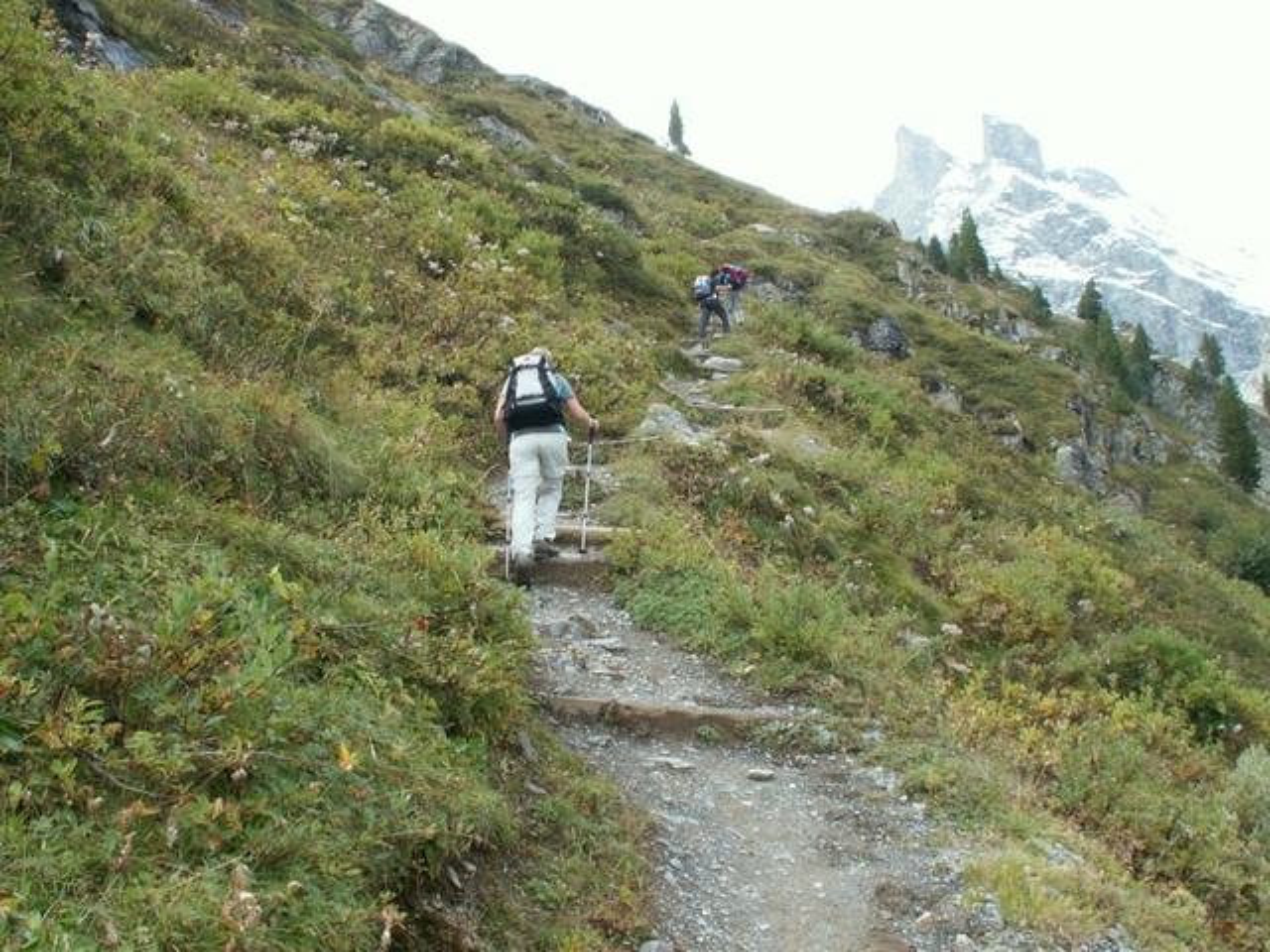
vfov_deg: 40.7
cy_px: 476
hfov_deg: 52.6
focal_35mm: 35
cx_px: 635
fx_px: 1284
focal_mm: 5.86
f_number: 7.1
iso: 50
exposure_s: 1/30
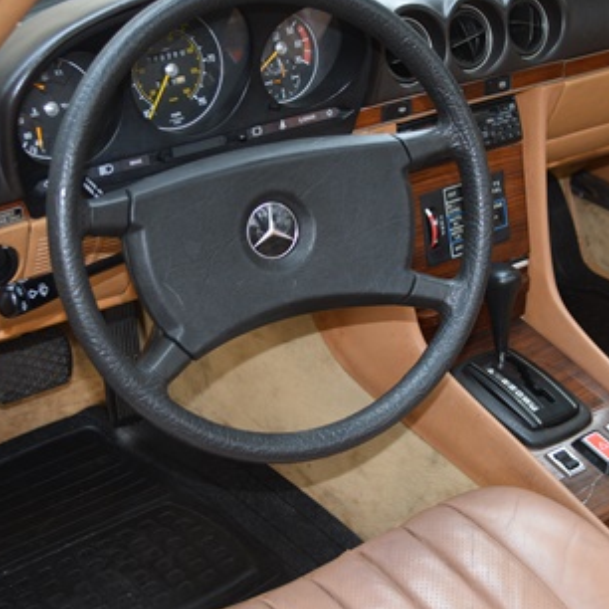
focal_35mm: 60
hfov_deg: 28.6
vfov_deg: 28.6
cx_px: 320
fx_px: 1194
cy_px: 310
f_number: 4
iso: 400
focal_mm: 24
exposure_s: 1/100
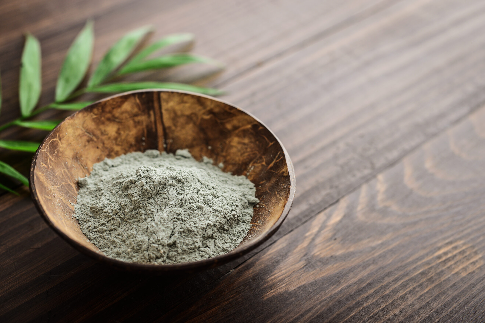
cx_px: 242
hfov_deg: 33.4
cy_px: 162
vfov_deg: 22.6
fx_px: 809
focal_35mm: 60
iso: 200
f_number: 6.3
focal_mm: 60
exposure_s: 1/160
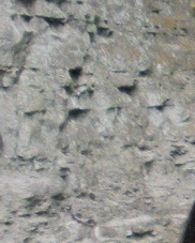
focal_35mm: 232
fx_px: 1671
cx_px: 555
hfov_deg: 6.2
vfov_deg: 8.3
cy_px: 261
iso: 320
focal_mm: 6.3
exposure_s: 1/56.7
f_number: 3.5
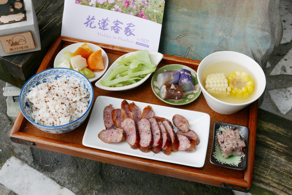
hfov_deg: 39.6
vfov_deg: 27.0
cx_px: 146
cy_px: 98
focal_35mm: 50
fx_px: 406
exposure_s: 1/200
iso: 200
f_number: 5.6
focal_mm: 22.7
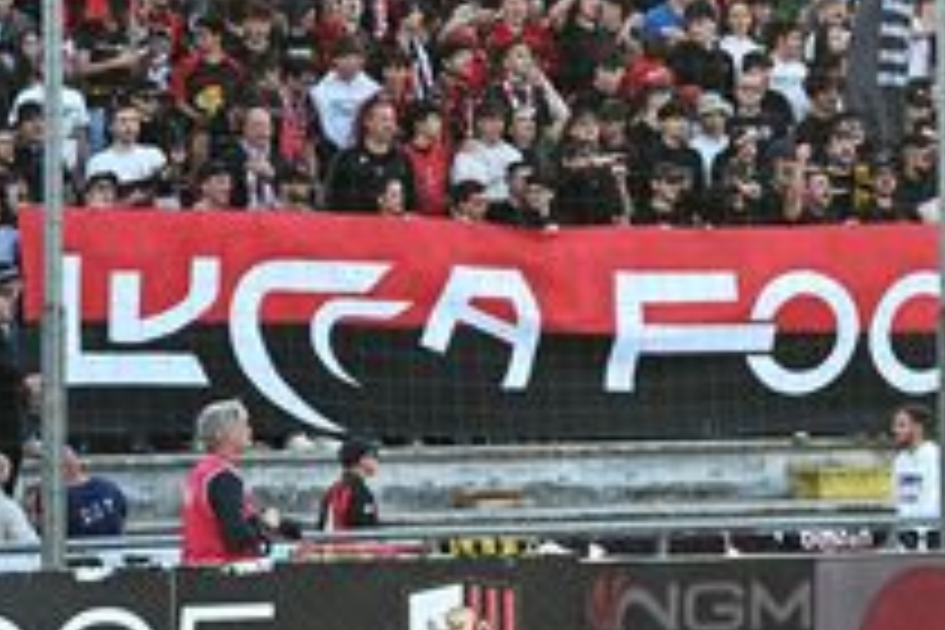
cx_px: 1008
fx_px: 12022
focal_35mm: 458
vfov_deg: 3.0
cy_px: -94
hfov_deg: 4.5
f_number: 5.6
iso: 800
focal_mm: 160
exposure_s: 1/320
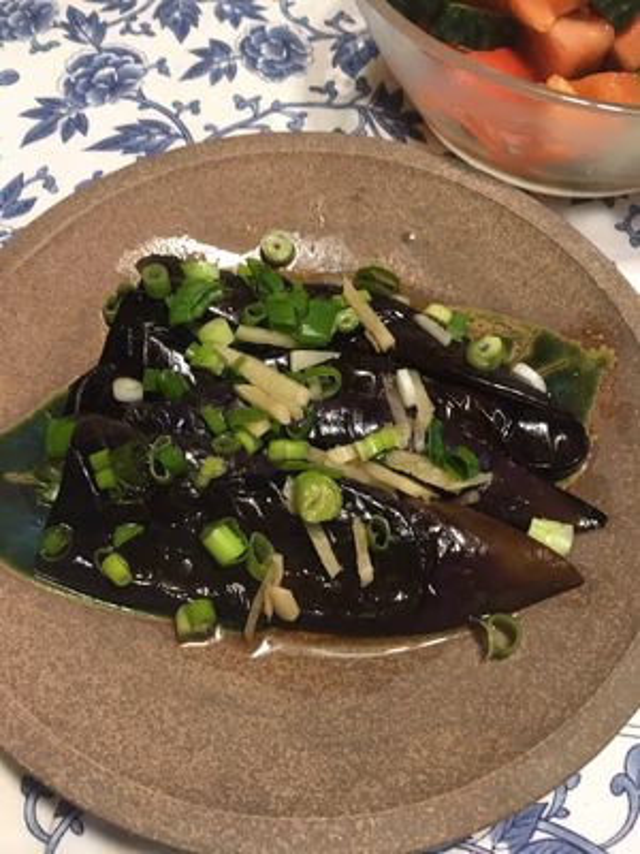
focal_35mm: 29
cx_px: 320
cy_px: 427
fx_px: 715
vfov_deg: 61.7
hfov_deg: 48.2
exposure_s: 1/30
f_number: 2.2
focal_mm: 4.15
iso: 125
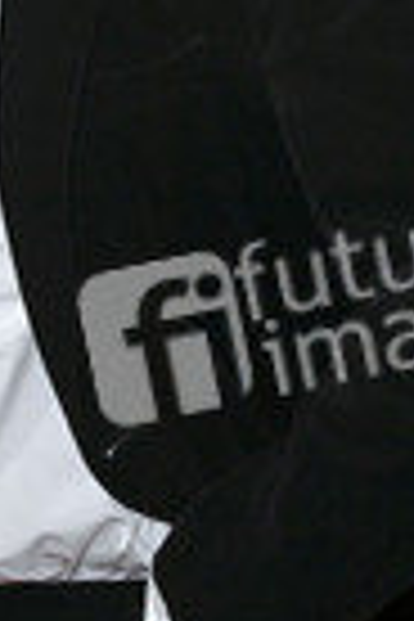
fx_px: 2001
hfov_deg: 11.5
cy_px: 94
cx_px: -99
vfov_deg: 17.4
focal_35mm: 116
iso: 1600
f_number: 5.6
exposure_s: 1/200
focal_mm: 40
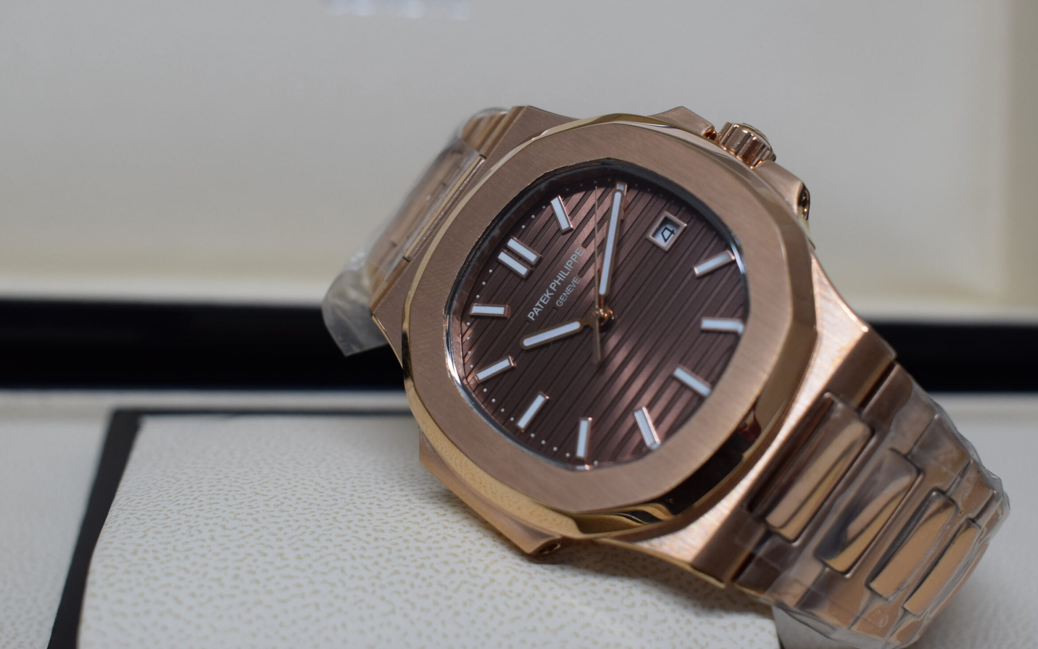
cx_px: 540
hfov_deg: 35.7
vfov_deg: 22.7
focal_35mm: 57
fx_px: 1612
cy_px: 284
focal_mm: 34
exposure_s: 1/40
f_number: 7.1
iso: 400
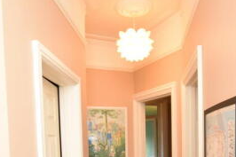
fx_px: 242
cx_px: 121
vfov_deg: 33.2
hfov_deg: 51.9
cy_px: 154
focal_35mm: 37
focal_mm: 10
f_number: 4
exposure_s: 1/80
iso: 1600
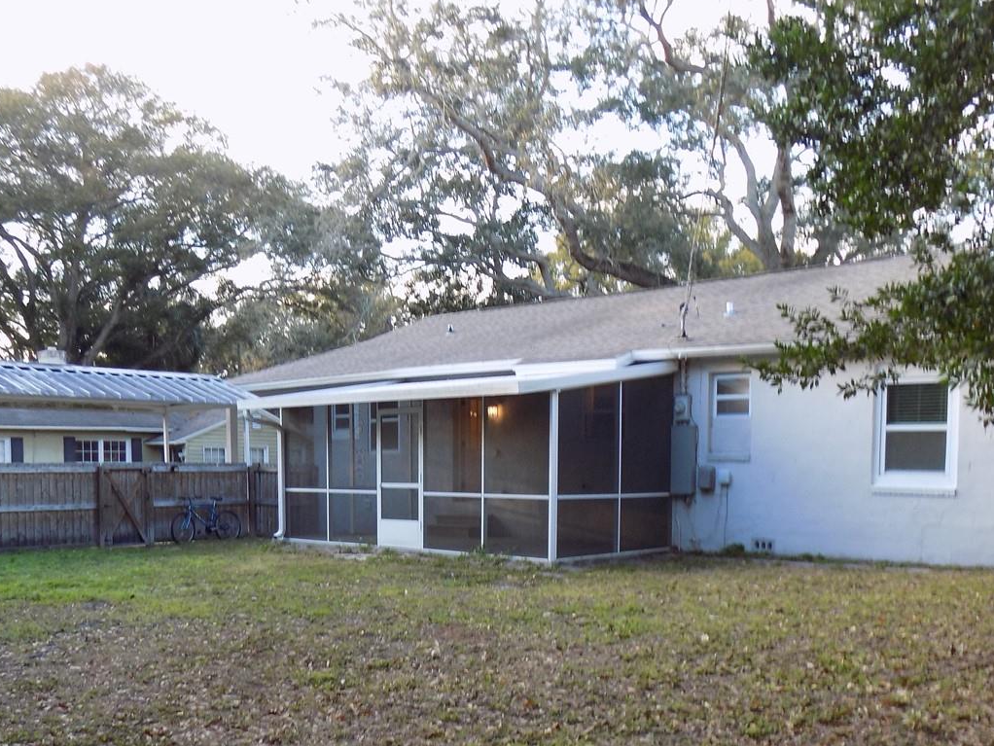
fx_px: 1034
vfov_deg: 38.7
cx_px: 501
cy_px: 552
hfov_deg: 51.3
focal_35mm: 36
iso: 80
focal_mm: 4
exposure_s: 1/40
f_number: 3.1
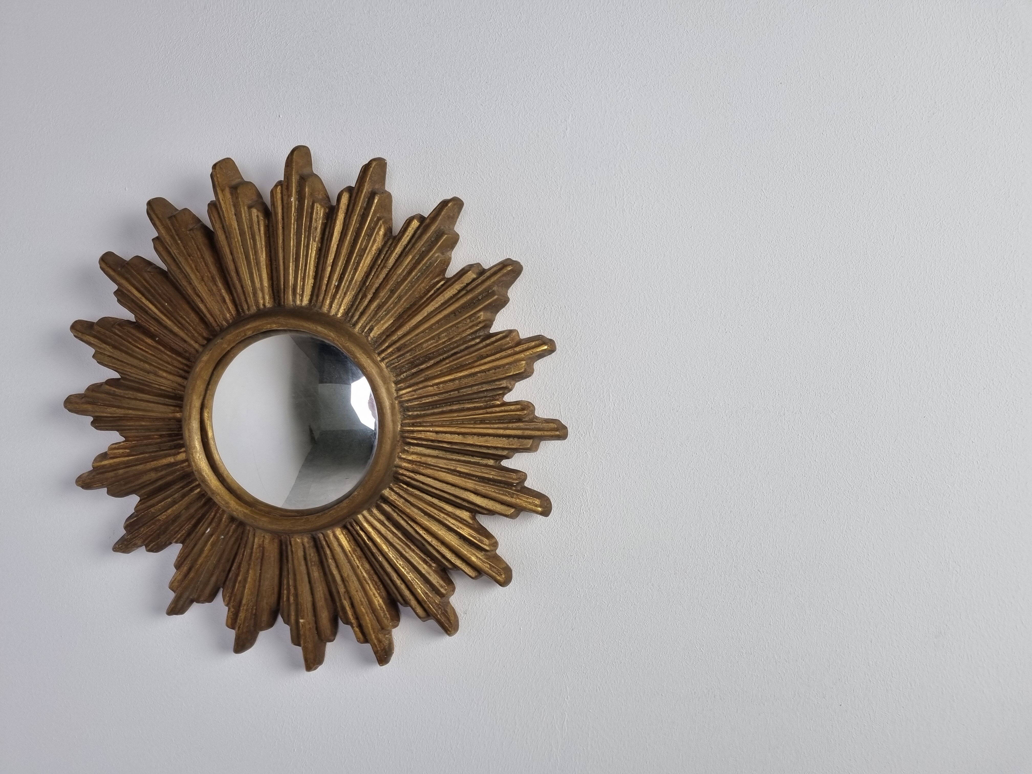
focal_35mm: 26
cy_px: 387
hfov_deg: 67.3
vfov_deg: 53.1
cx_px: 516
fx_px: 775
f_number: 1.8
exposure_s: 1/100
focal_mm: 5.4
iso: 50
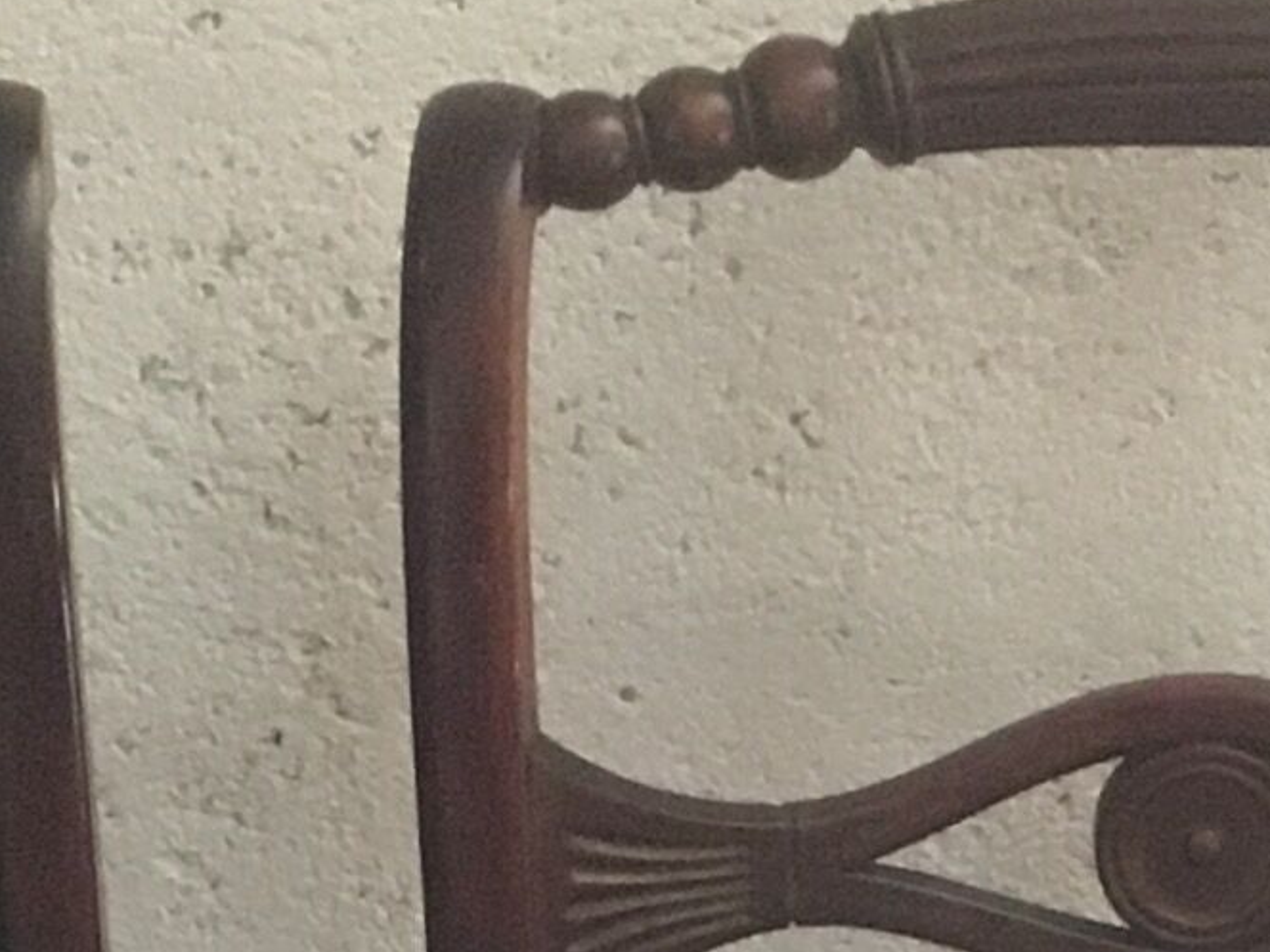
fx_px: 6457
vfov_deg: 7.7
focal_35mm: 176
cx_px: 1222
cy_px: 2527
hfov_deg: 11.1
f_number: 2.2
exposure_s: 1/17
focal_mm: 4.15
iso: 200
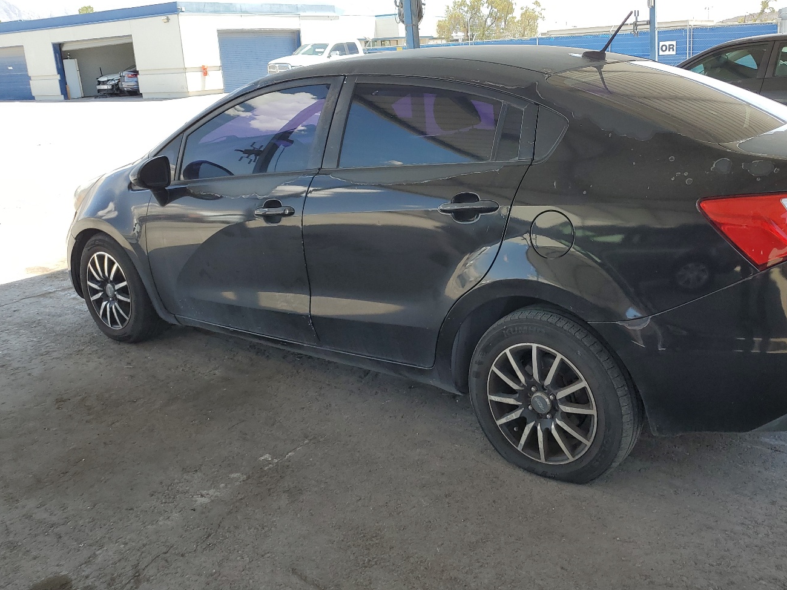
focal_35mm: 32
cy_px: 242
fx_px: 728
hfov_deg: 56.3
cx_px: 481
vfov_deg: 44.0
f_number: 1.5
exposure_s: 1/769
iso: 50
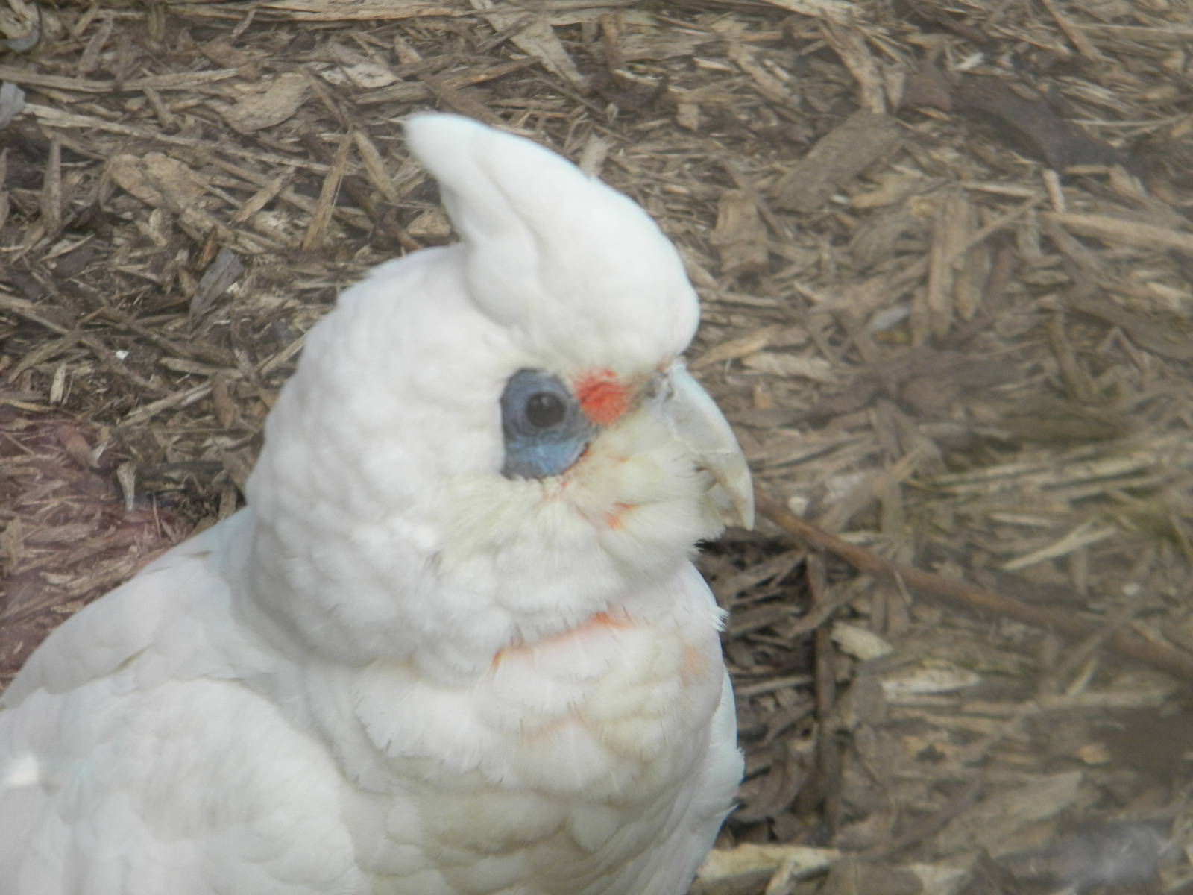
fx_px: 5101
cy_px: 448
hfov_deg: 13.3
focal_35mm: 148
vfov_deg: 10.0
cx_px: 596
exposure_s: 1/499
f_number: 5
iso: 198
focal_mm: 26.8
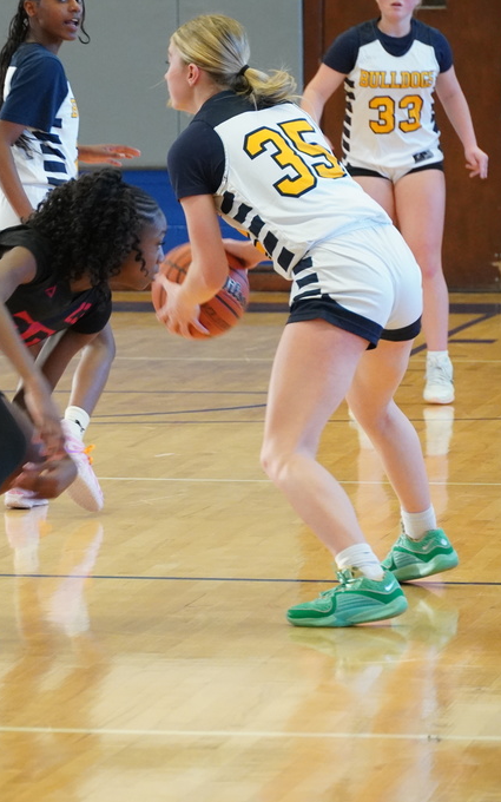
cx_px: 80
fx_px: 5833
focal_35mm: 267
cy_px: 402
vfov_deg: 7.9
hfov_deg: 4.9
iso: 3200
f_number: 5.6
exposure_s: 1/200
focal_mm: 116
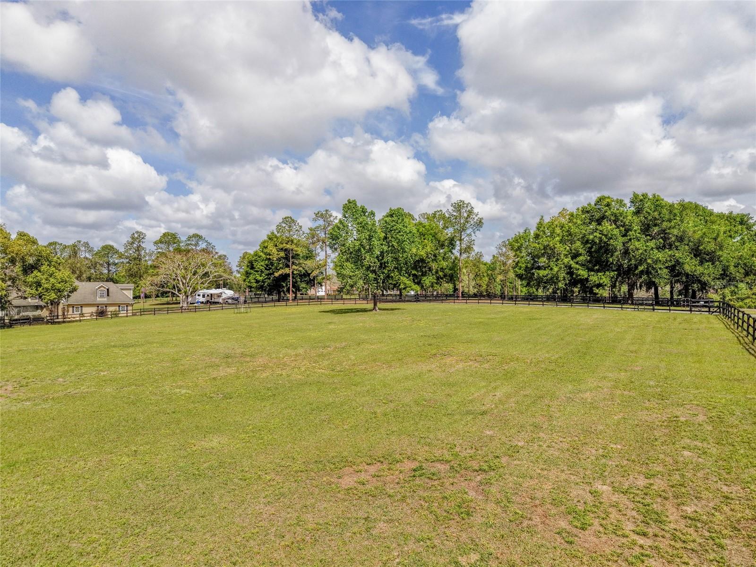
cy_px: 284
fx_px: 524
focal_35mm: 24
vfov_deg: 56.8
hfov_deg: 71.6
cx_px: 378
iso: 160
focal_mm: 8.67
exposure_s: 1/320
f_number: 1.8
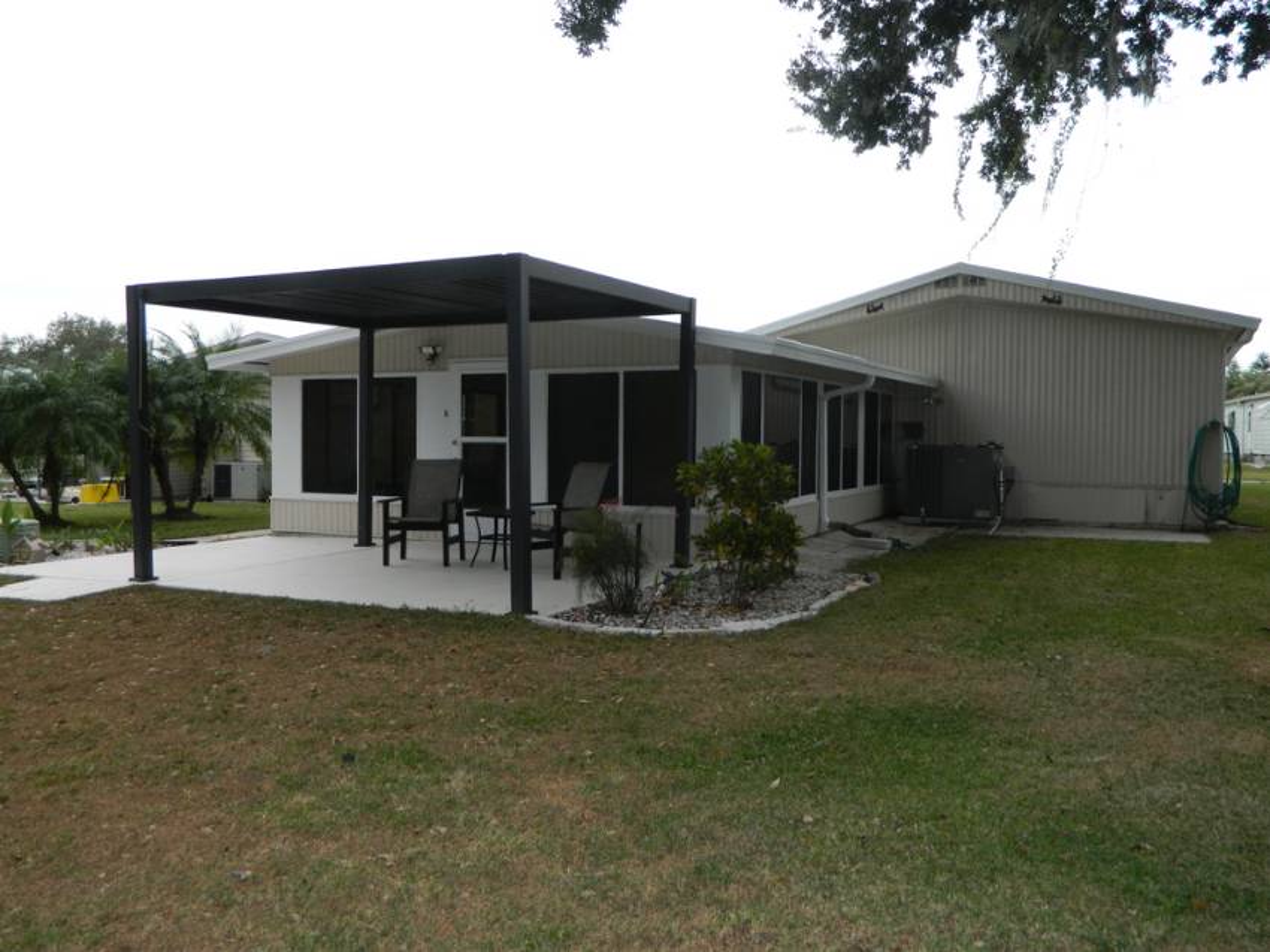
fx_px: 1027
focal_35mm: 28
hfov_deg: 63.5
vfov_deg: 49.7
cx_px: 635
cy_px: 476
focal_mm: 5.1
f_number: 3.2
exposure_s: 1/400
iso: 110
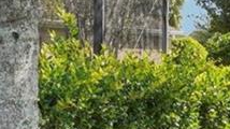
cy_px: 87
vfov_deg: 9.1
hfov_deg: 14.0
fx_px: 811
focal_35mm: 133
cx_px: -207
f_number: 18
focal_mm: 17
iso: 125
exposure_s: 1/30
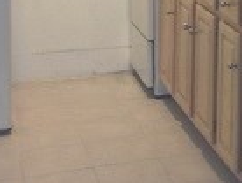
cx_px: 209
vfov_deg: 11.5
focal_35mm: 124
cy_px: -92
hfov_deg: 15.7
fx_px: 868
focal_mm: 4.28
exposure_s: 1/20
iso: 125
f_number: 2.4
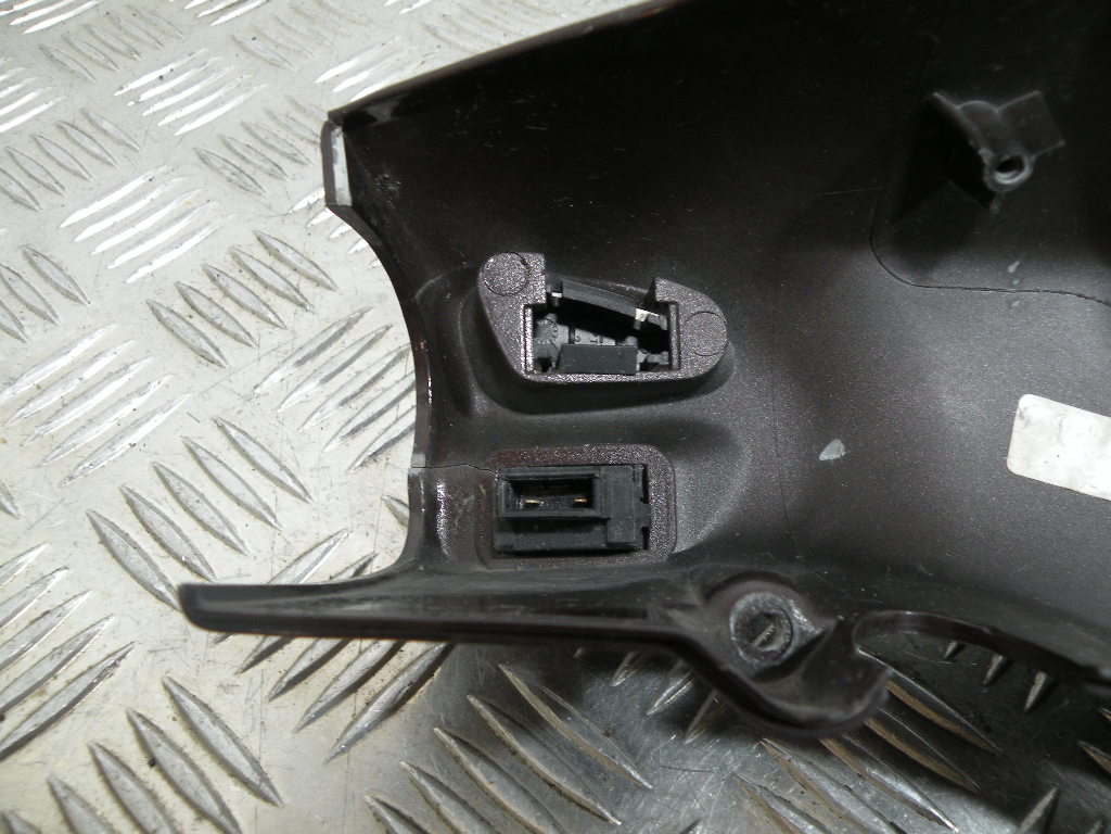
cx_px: 556
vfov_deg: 51.4
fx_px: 867
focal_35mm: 27
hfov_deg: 65.3
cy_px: 417
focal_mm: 4.7
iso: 124
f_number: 2.8
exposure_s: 1/59.8
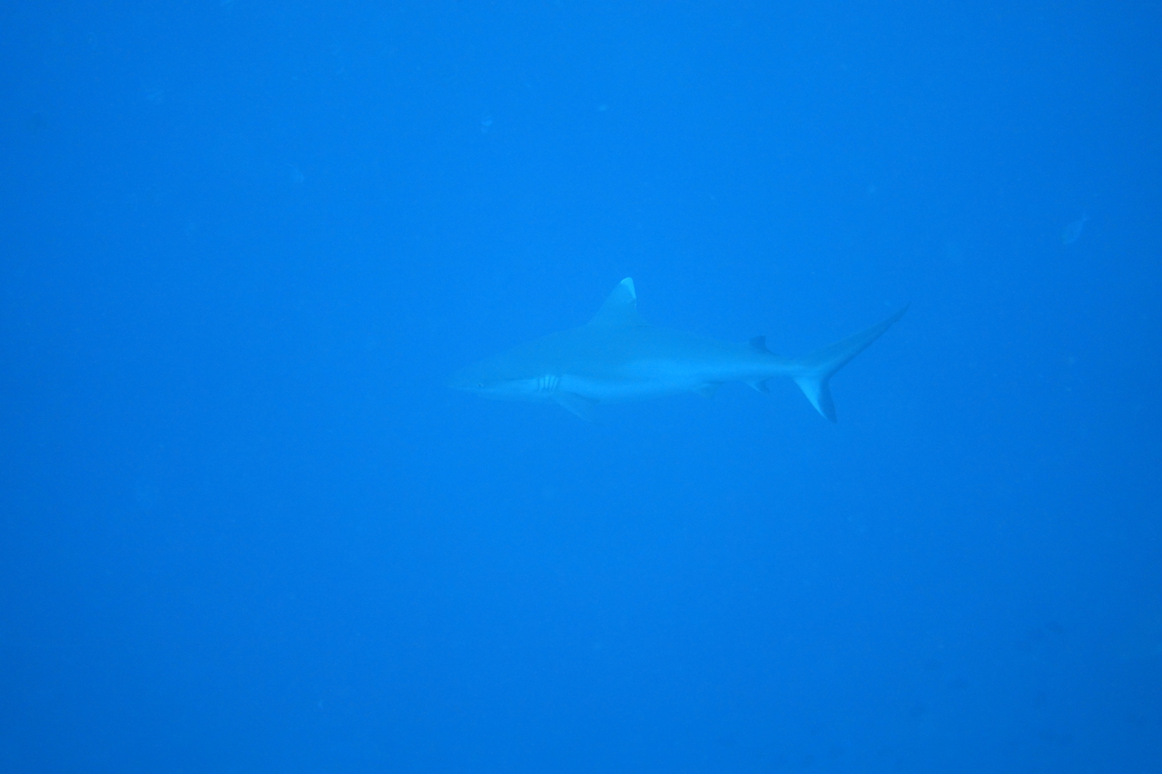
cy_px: 387
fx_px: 2259
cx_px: 581
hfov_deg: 28.8
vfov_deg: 19.5
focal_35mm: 70
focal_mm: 25.7
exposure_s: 1/80
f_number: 2.8
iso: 400
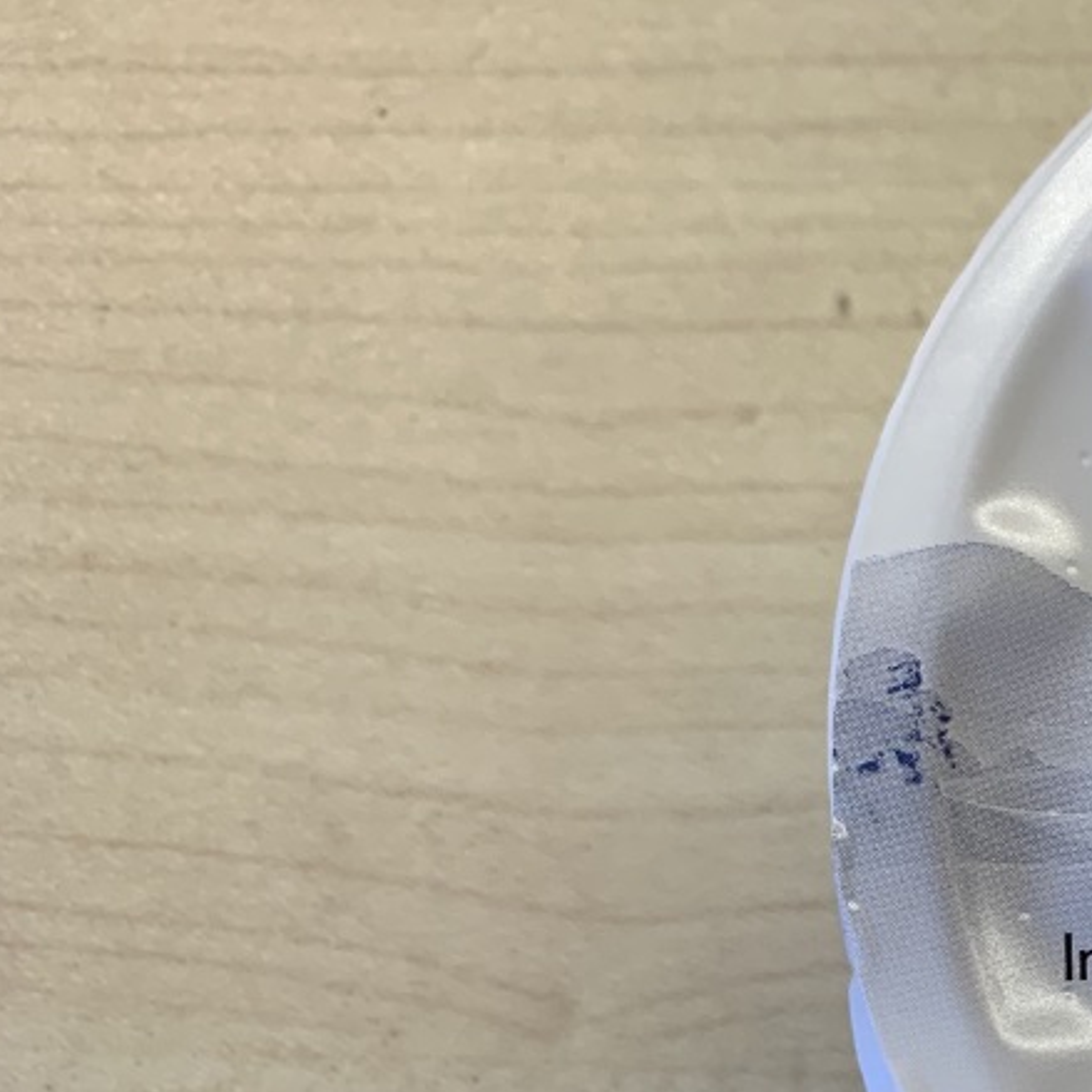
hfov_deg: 22.0
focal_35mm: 67
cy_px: 873
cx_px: 1560
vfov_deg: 25.3
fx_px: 2391
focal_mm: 4.25
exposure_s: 1/100
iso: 32
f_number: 1.8
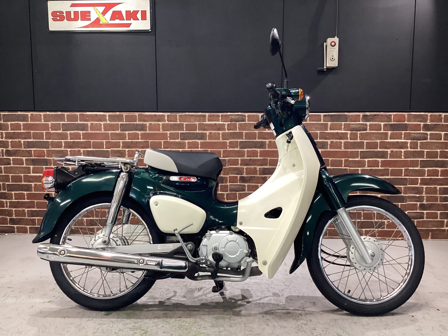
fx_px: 401
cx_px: 224
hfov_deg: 58.4
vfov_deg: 45.4
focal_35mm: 31
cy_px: 168
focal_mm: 3.3
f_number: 2.4
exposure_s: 1/60
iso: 160
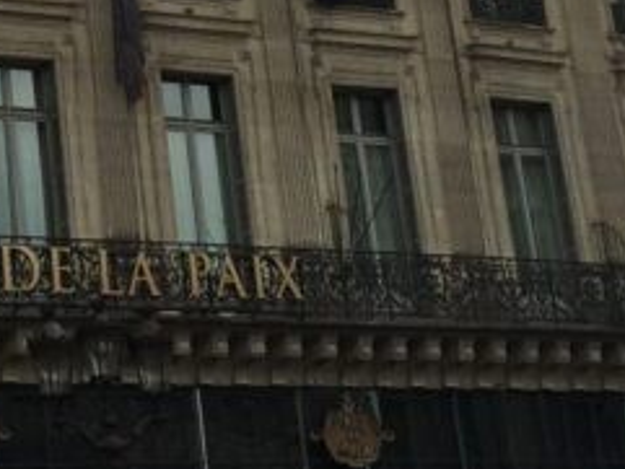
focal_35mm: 130
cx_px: -91
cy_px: -225
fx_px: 2348
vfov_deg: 11.0
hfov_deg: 14.7
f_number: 2.2
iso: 32
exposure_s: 1/719
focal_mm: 4.15
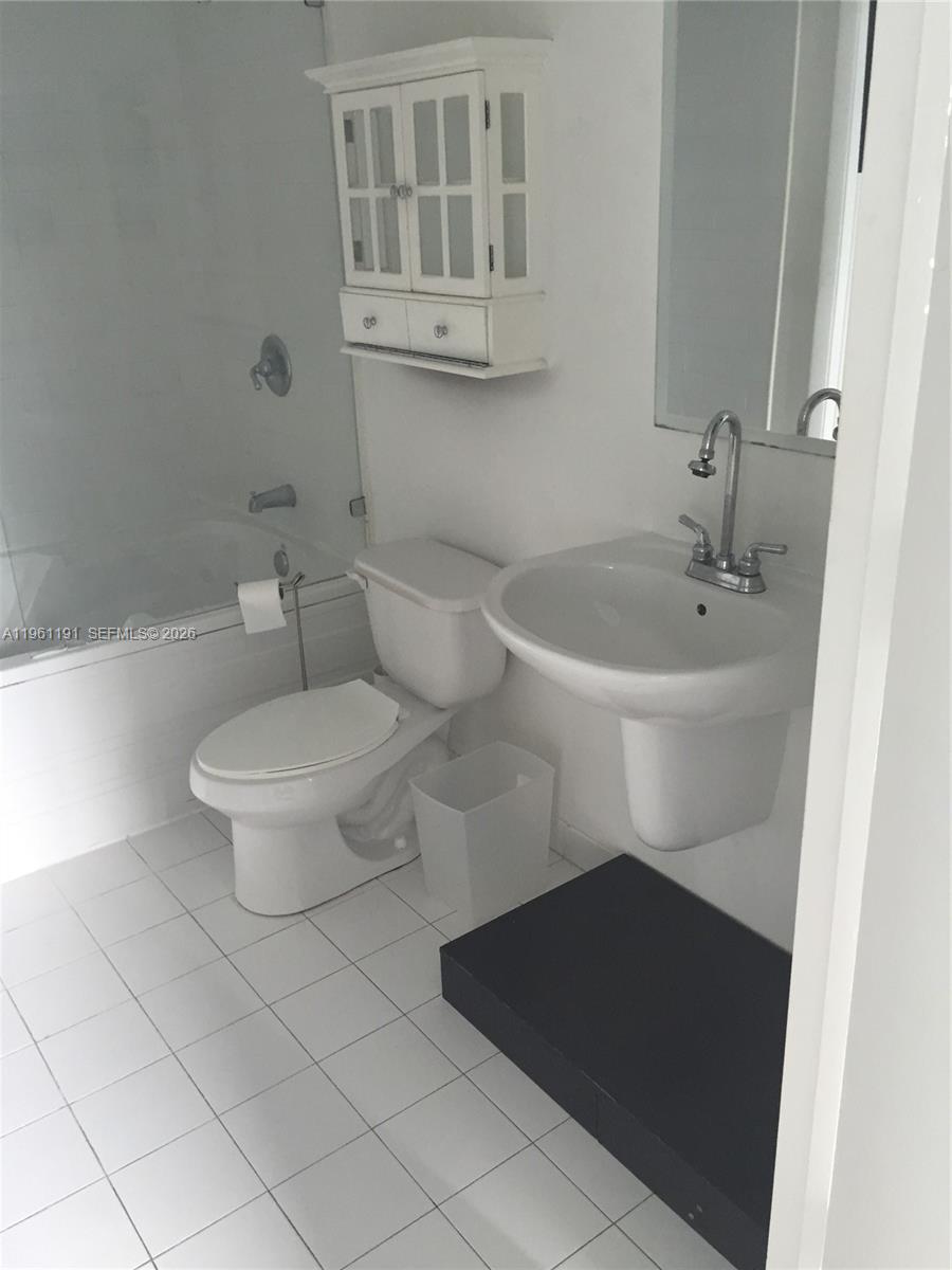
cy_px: 635
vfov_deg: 61.7
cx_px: 476
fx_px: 1063
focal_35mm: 29
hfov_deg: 48.2
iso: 80
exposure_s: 1/30
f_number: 2.2
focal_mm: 4.15
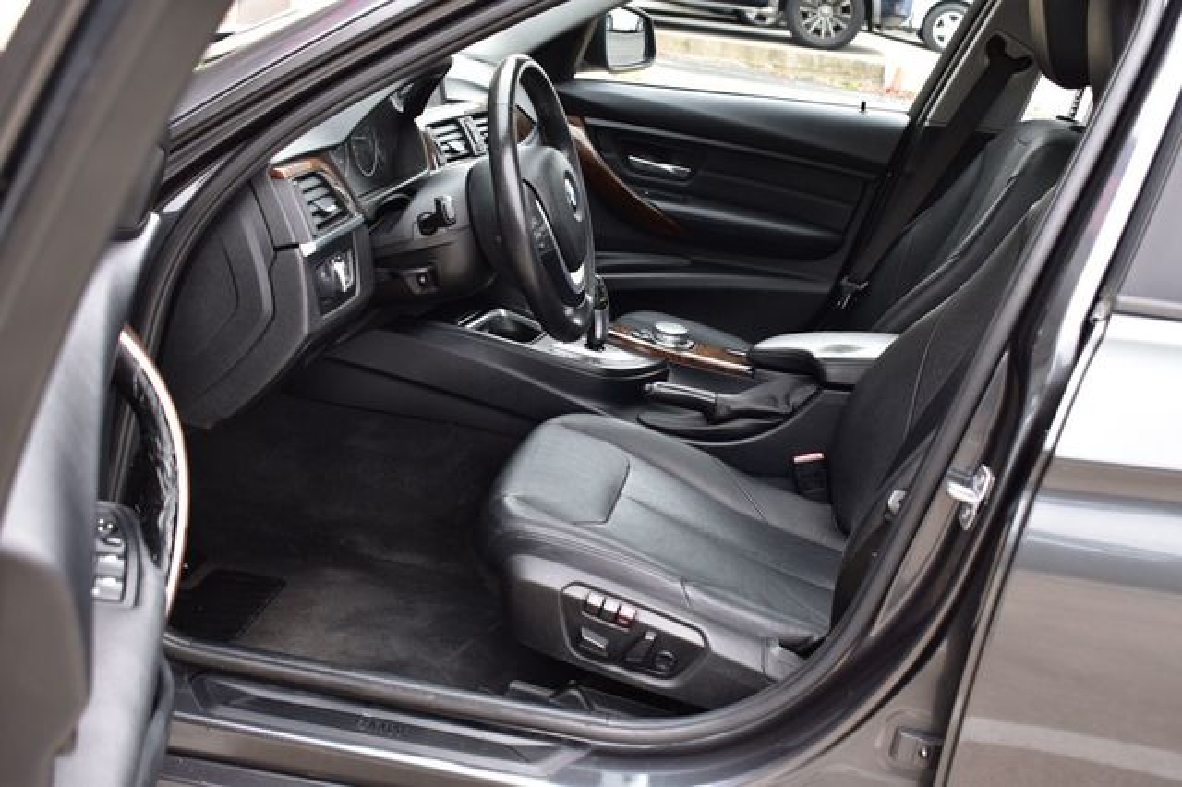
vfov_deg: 29.8
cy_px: 394
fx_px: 1477
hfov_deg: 43.6
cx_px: 591
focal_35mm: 45
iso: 400
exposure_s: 1/25
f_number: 7.1
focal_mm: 30
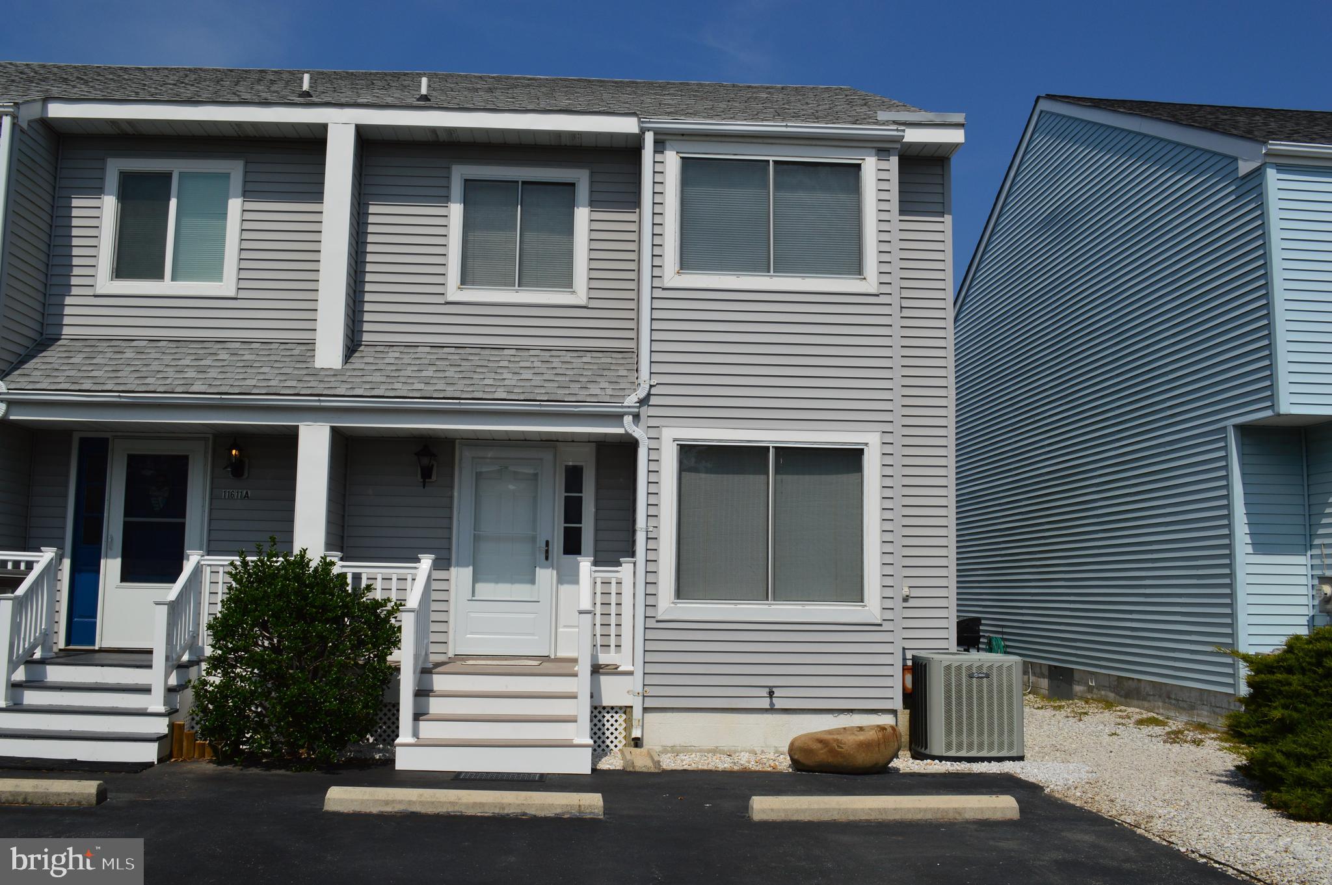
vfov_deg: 39.9
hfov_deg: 57.3
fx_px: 1220
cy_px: 442
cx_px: 666
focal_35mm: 33
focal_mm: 22
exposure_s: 1/500
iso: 180
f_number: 11
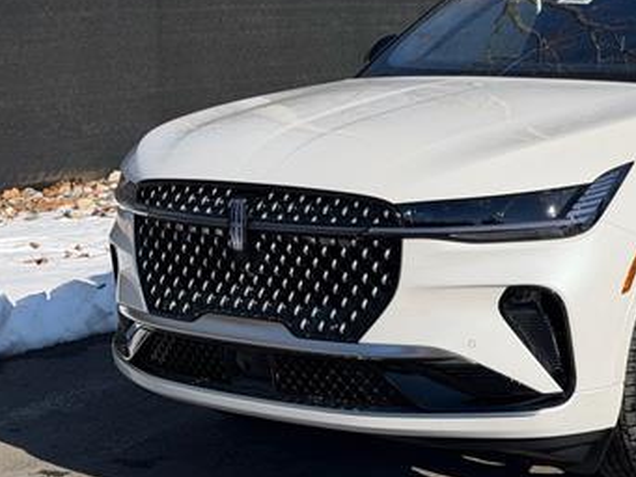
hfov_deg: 21.4
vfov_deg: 16.4
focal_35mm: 90
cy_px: 183
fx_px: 1654
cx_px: 550
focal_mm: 6.76
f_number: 1.78
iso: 80
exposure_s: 1/11364
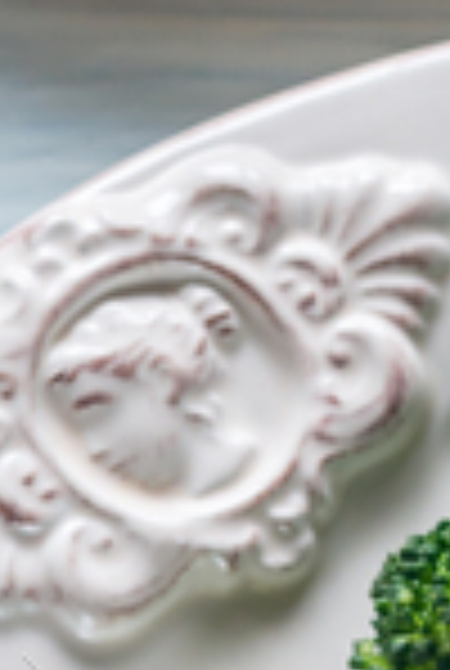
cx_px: 243
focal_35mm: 533
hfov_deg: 2.6
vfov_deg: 3.9
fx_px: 9947
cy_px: 184
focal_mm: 90
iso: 250
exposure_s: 1/50
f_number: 7.1
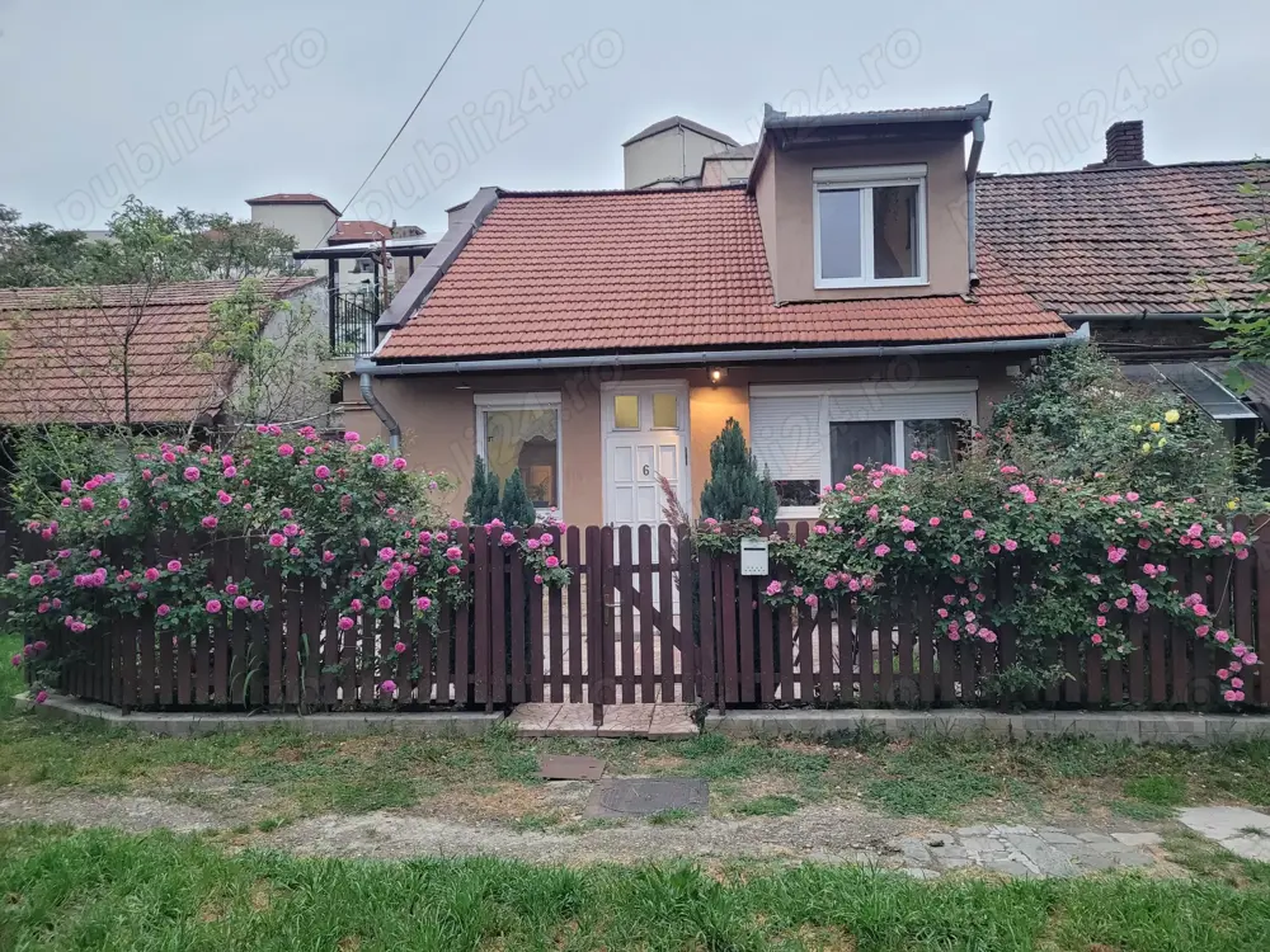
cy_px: 476
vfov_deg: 53.1
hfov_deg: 67.3
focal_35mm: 26
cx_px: 635
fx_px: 954
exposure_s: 1/100
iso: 250
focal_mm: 5.4
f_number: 1.8
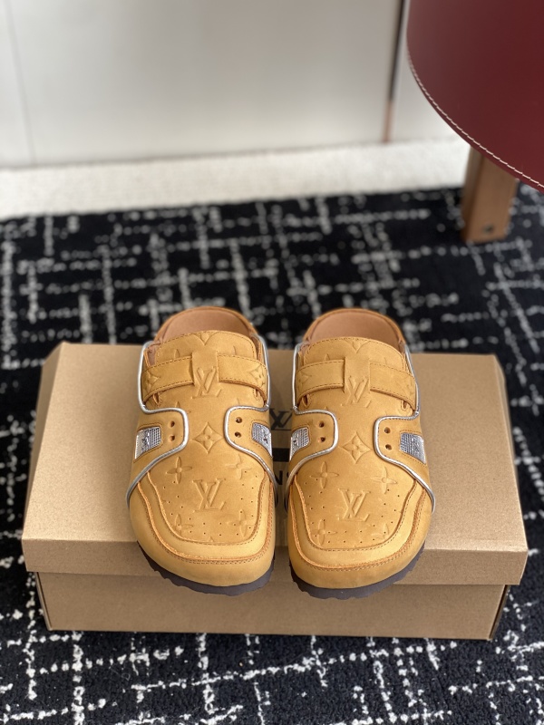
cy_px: 362
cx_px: 272
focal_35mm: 52
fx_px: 1090
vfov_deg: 36.8
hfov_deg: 28.0
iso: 40
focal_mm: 6
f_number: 2
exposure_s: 1/122
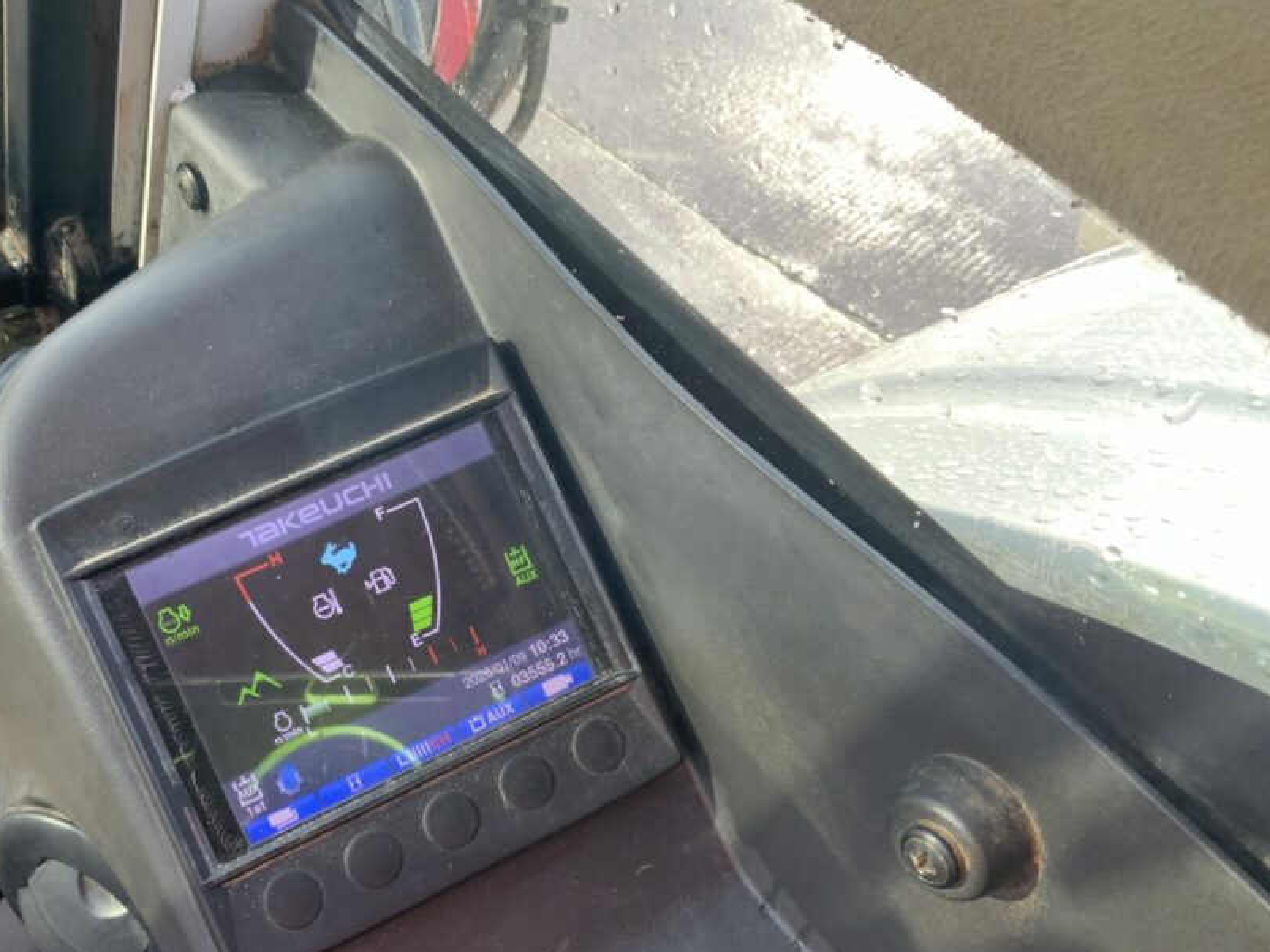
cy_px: 579
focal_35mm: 37
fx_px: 1357
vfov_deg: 38.5
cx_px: 465
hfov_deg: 49.6
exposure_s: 1/122
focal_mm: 3
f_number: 1.8
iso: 20
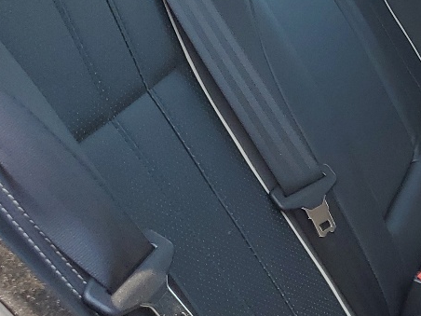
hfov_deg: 18.1
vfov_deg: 16.0
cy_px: 74
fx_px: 1119
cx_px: 691
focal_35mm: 92
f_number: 1.5
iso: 50
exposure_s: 1/263
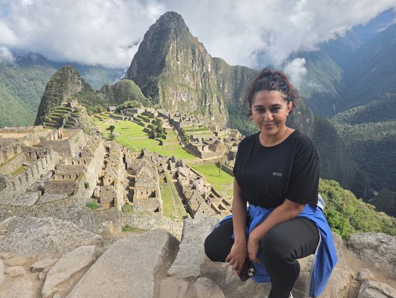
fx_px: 275
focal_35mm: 24
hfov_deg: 71.6
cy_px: 144
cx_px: 198
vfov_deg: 56.8
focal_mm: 5.4
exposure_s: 1/3300
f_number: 1.8
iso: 80
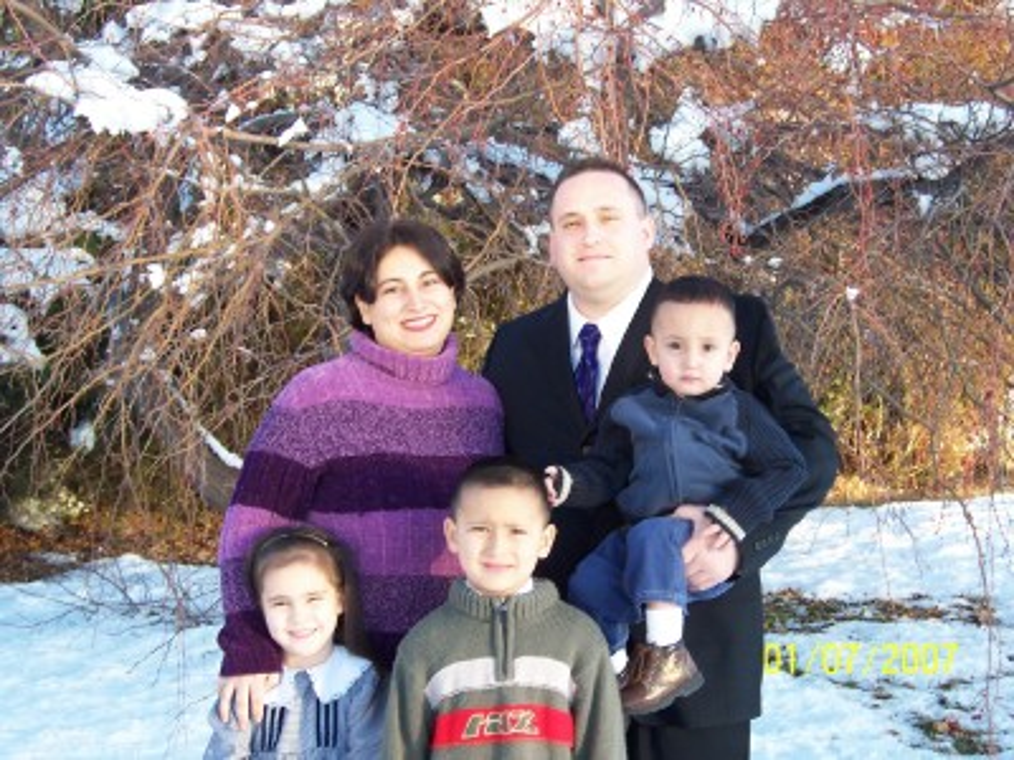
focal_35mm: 60
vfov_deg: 24.4
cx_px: 507
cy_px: 380
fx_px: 1758
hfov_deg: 32.2
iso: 140
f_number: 4.8
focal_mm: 10
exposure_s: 1/60
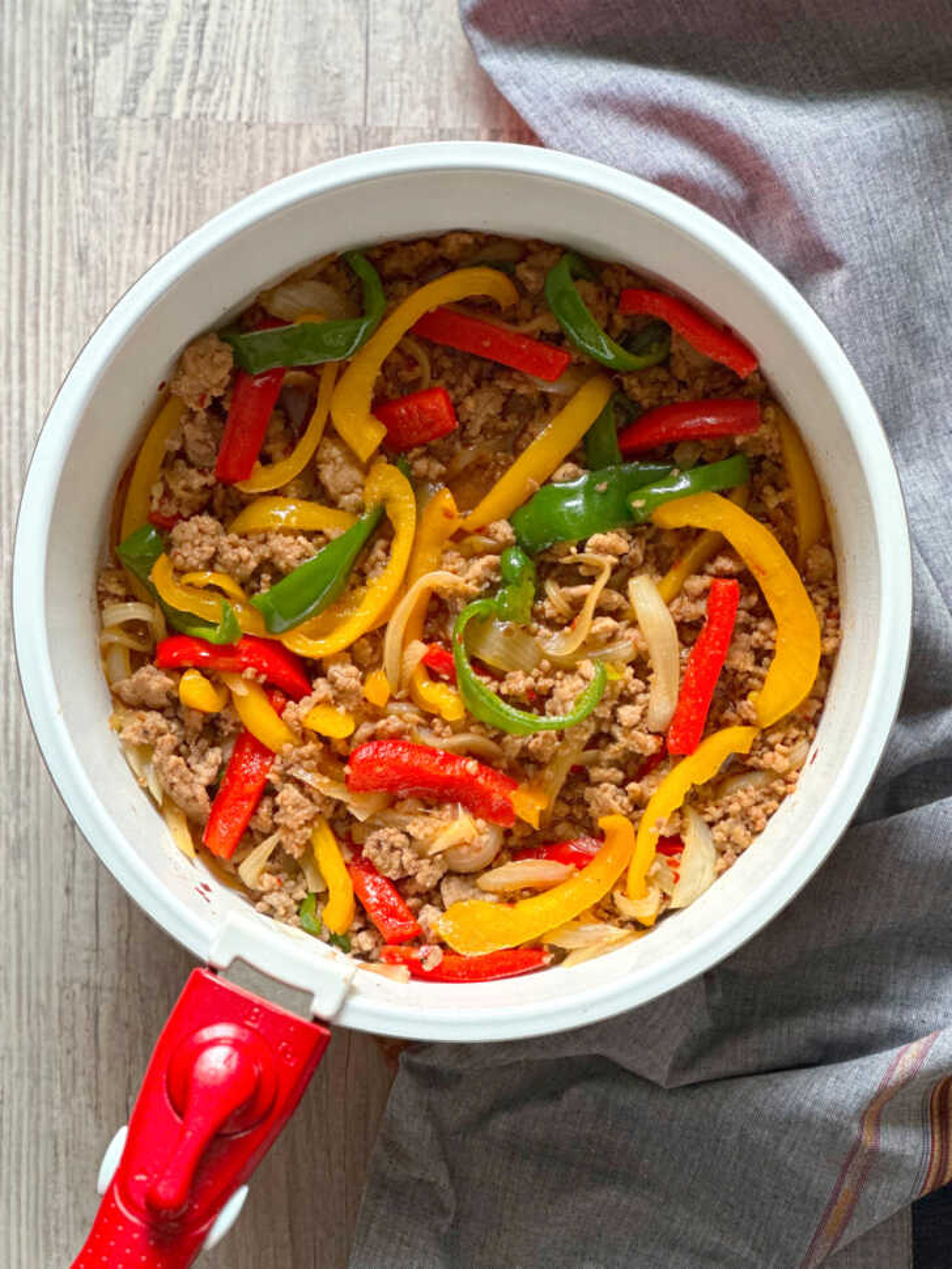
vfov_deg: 25.3
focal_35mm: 77
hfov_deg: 19.1
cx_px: 476
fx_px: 2822
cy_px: 634
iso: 250
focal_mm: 9
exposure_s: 1/69
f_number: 2.8
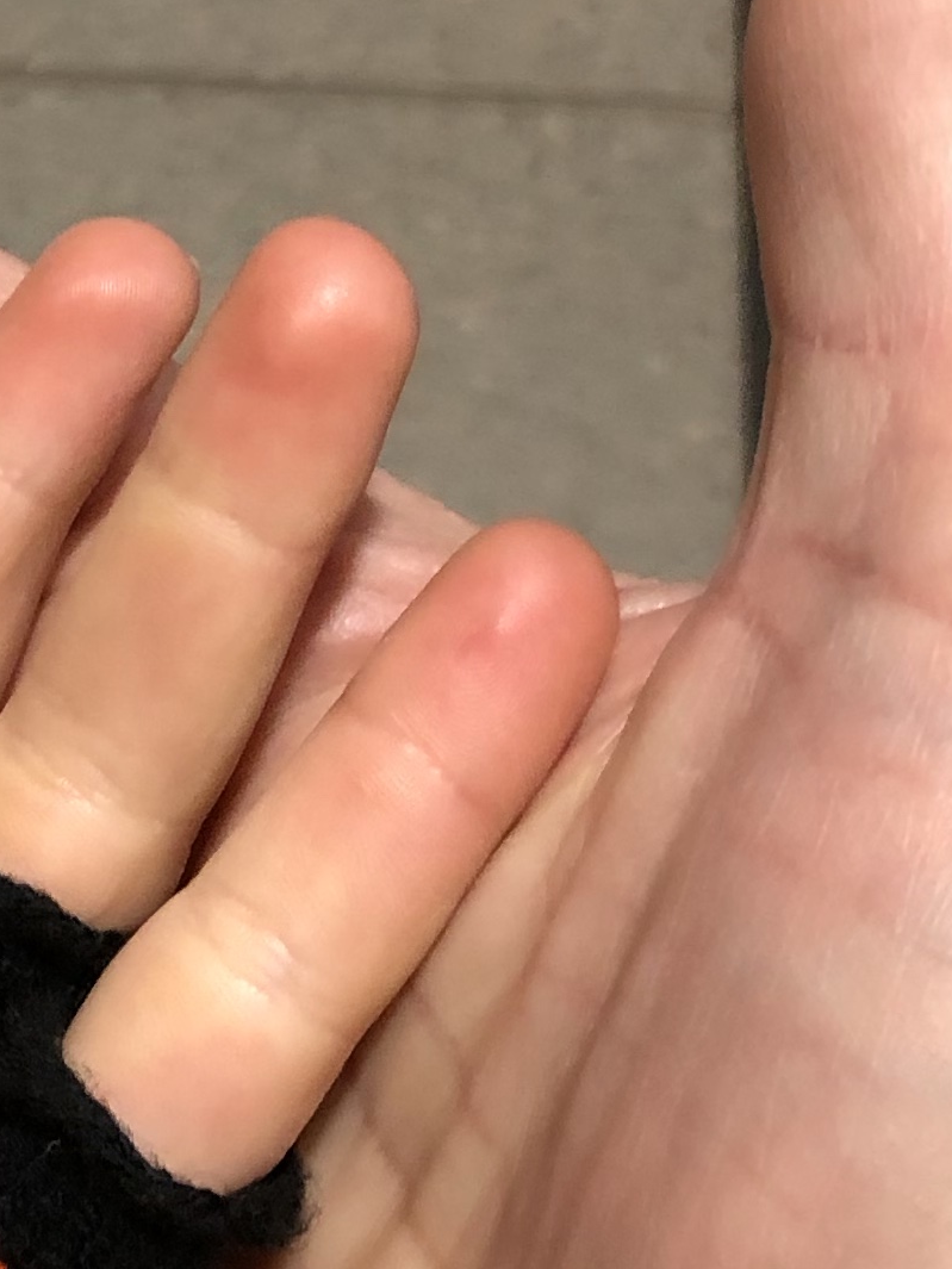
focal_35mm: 106
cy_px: 1078
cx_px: -214
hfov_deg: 13.5
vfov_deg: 18.3
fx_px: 3886
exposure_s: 1/15
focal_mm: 4
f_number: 1.8
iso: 50
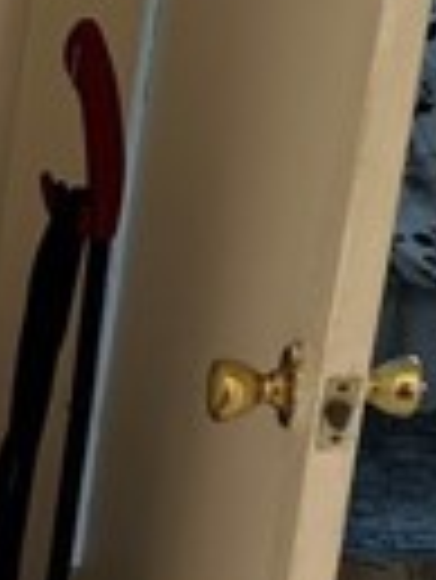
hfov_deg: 10.2
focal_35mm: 129
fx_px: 2163
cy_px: -72
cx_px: 1016
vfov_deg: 14.9
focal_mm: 5.7
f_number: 1.5
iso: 80
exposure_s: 1/120
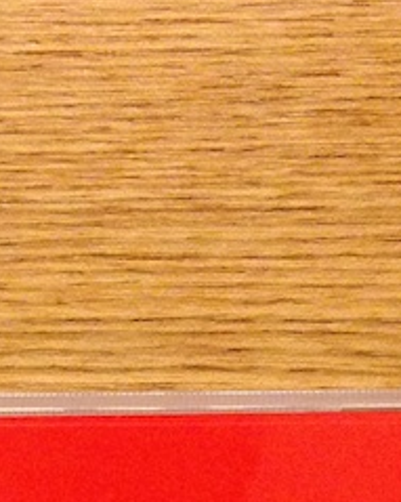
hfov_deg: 11.2
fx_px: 2049
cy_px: 916
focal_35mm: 138
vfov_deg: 12.7
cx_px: 94
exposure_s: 1/20
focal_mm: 4.12
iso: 250
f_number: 2.4
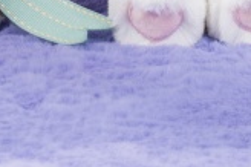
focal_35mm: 622
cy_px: -441
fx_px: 4332
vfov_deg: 2.2
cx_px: 328
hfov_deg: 3.3
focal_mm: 85
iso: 100
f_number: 14
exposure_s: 1/10
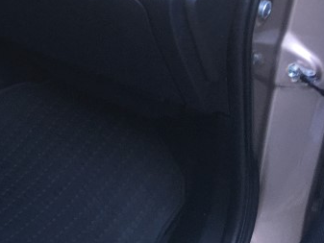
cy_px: -41
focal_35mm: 88
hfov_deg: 19.7
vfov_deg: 16.2
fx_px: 824
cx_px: -142
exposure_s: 1/60
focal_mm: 4.15
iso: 32
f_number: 2.2
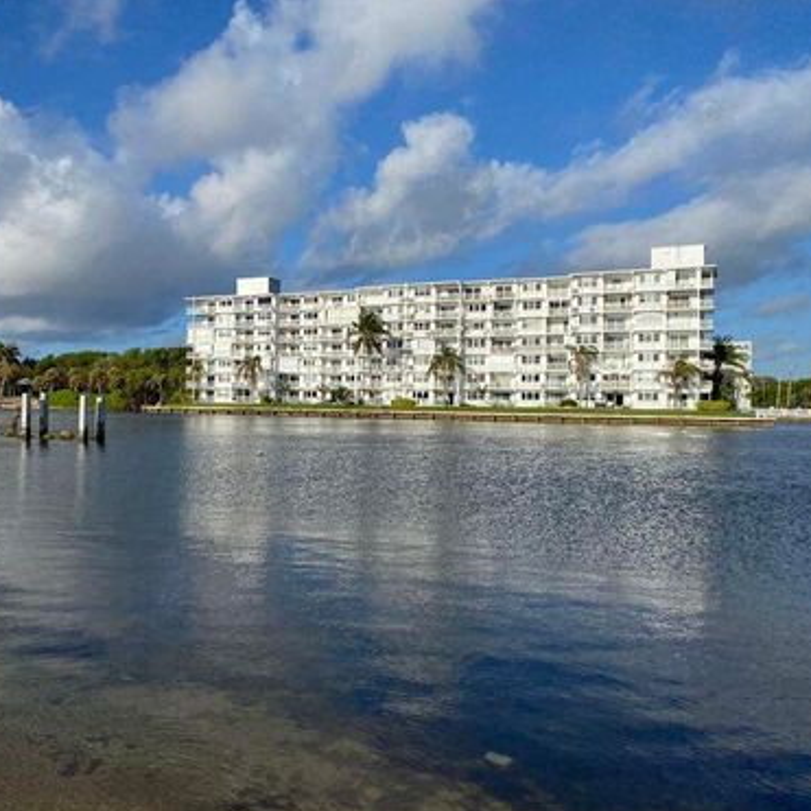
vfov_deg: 52.5
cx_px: 271
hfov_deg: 51.6
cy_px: 408
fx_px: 822
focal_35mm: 31
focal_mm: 4.25
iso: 32
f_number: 1.8
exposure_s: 1/7692
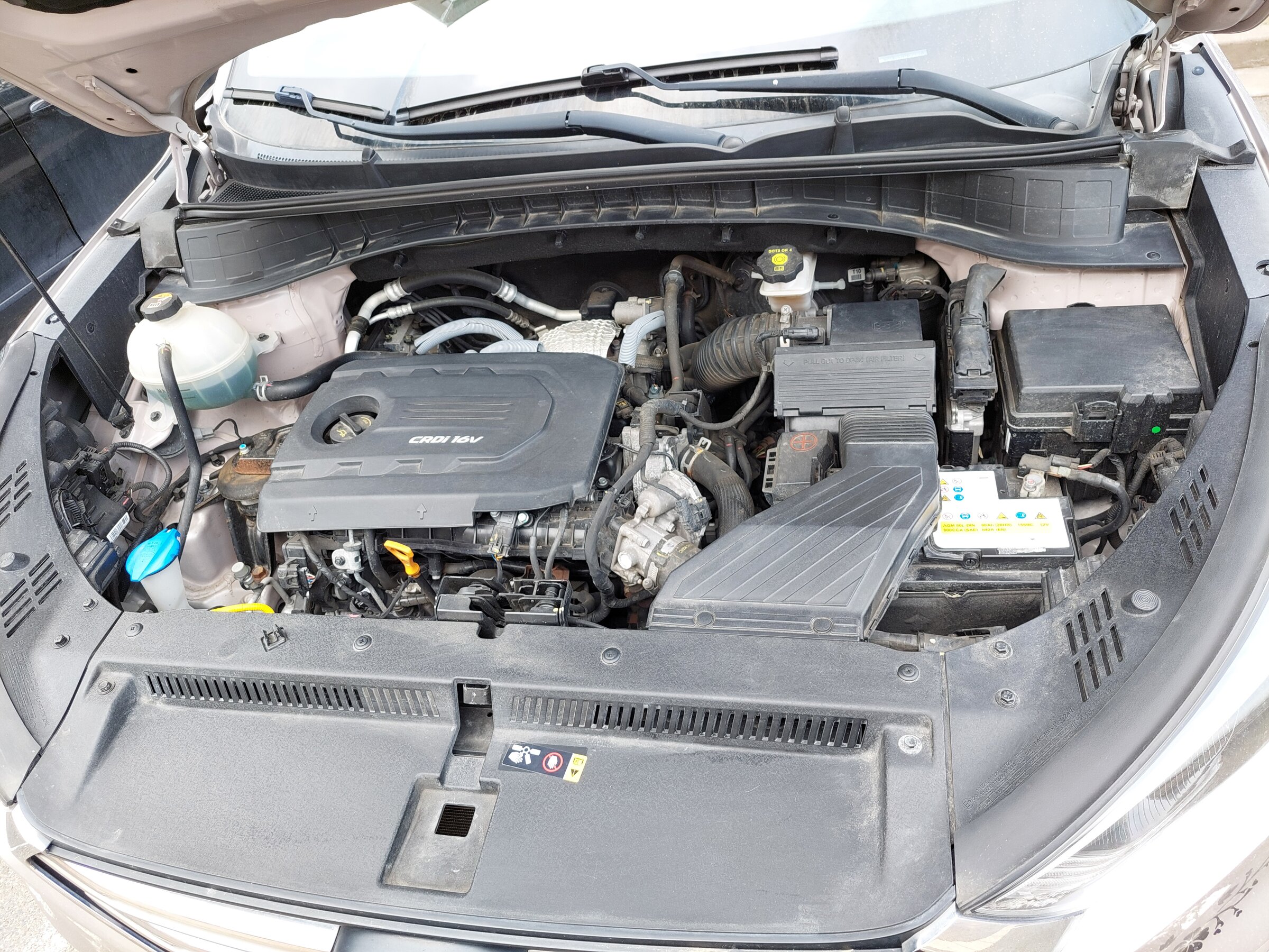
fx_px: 916
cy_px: 476
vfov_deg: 54.9
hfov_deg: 69.4
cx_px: 634
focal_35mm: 25
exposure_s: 1/100
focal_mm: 5.23
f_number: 1.8
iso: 40
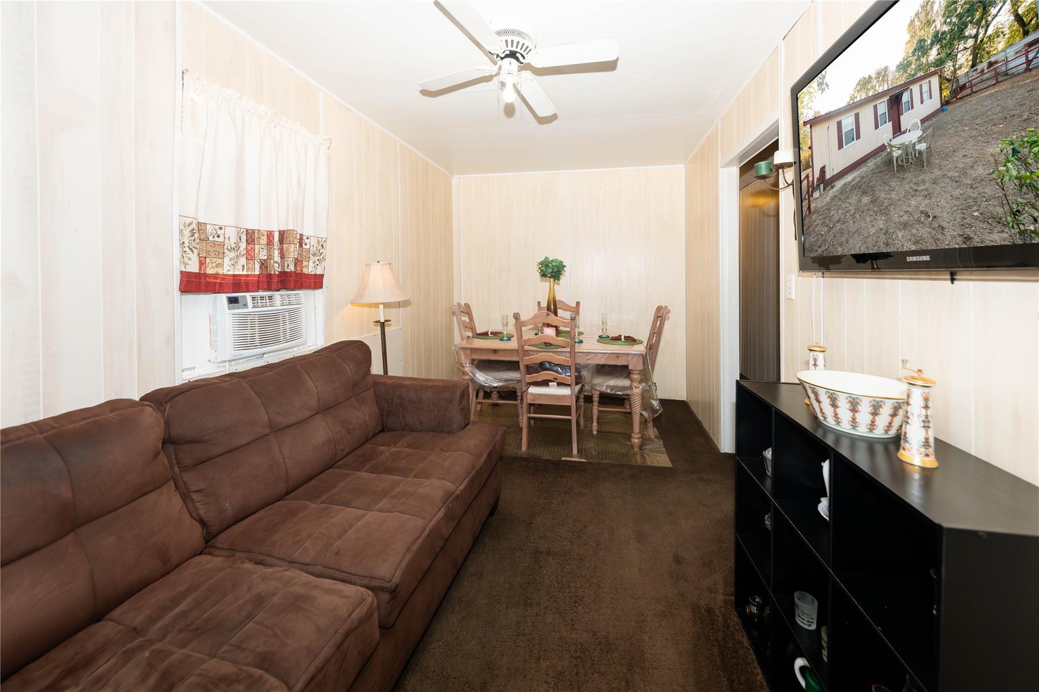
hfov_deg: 112.6
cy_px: 346
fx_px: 346
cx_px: 520
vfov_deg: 90.0
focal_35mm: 12
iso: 160
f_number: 4
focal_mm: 12
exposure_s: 1/125
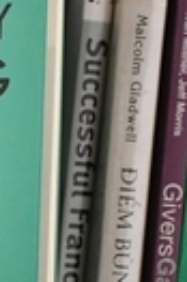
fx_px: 1805
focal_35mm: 231
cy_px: 181
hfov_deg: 5.8
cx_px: -150
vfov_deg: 8.9
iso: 4000
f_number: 4.5
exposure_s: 1/400
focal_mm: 42
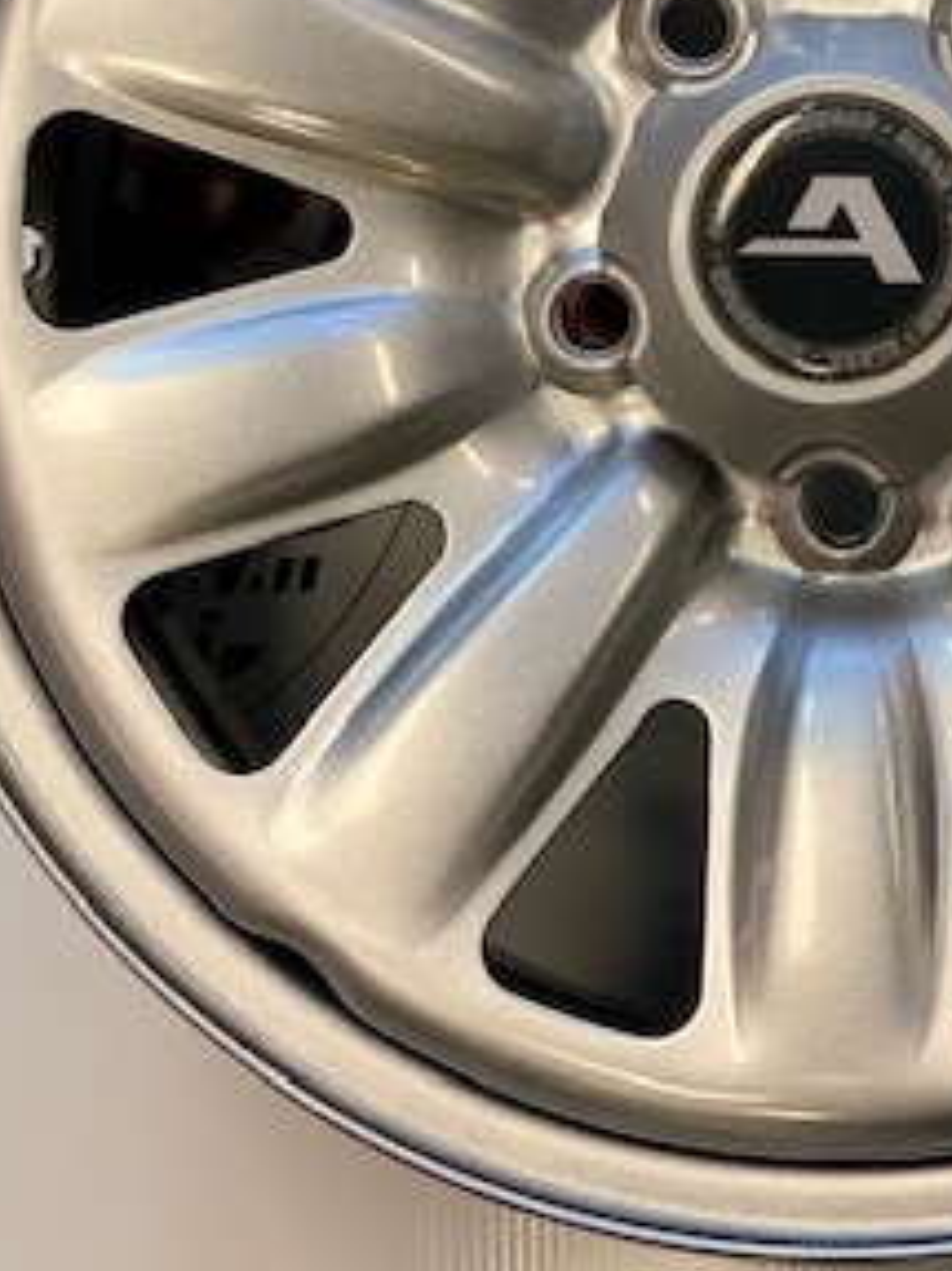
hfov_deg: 12.7
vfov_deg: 16.8
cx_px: 801
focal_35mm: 116
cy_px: 177
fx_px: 4257
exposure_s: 1/50
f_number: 2.4
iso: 64
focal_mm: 6
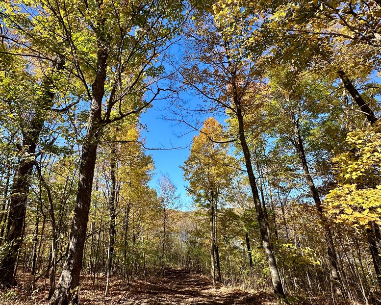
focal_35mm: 18
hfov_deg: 86.0
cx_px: 169
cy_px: 151
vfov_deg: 73.8
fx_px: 203
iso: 40
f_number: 2.2
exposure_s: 1/744
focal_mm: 2.22
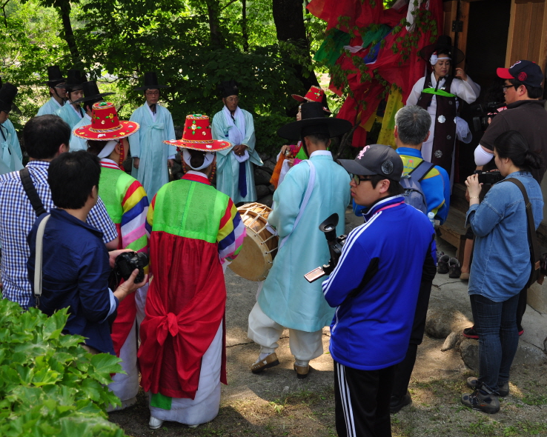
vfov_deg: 31.4
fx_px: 777
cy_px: 217
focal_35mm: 48
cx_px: 258
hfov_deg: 38.8
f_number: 6.3
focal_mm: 28
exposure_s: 1/125
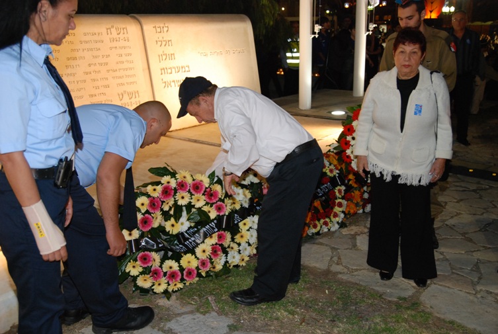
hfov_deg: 49.5
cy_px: 167
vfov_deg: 34.3
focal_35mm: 39
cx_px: 249
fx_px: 540
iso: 800
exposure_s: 1/60
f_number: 4.5
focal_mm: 26
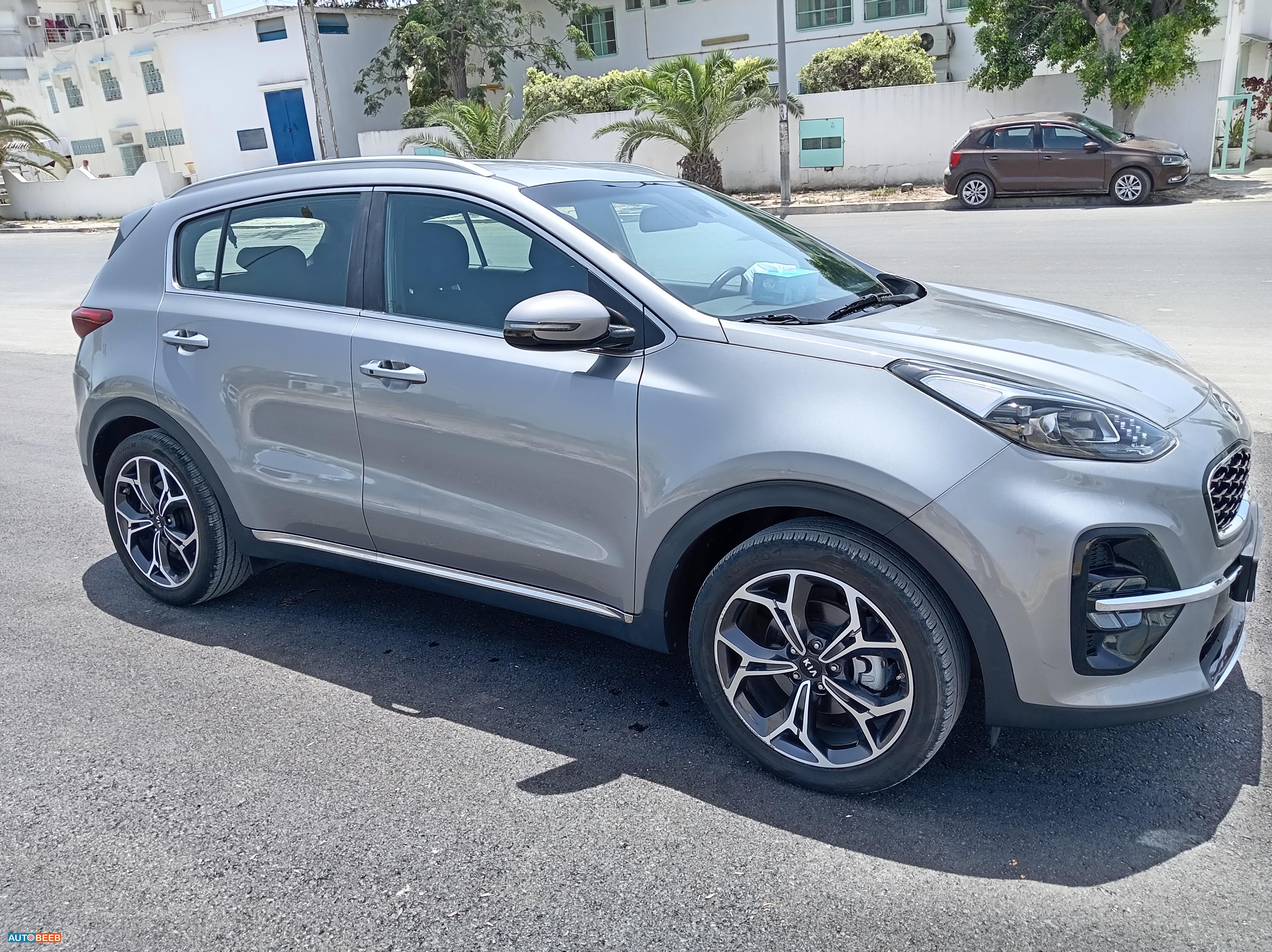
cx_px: 636
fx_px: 992
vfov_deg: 51.3
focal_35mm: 27
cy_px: 476
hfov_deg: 65.3
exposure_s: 1/222
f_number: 1.8
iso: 102
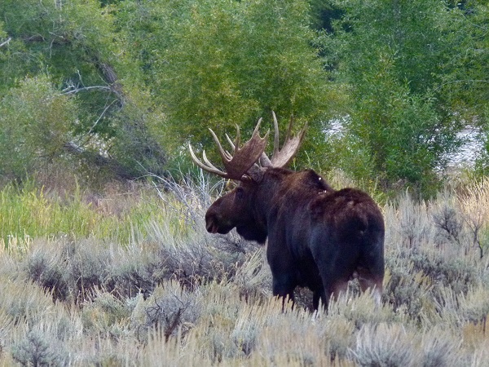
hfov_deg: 3.3
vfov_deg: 2.5
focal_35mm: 600
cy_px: 184
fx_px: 8476
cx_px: 244
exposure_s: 1/60
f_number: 5.2
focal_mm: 108
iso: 400
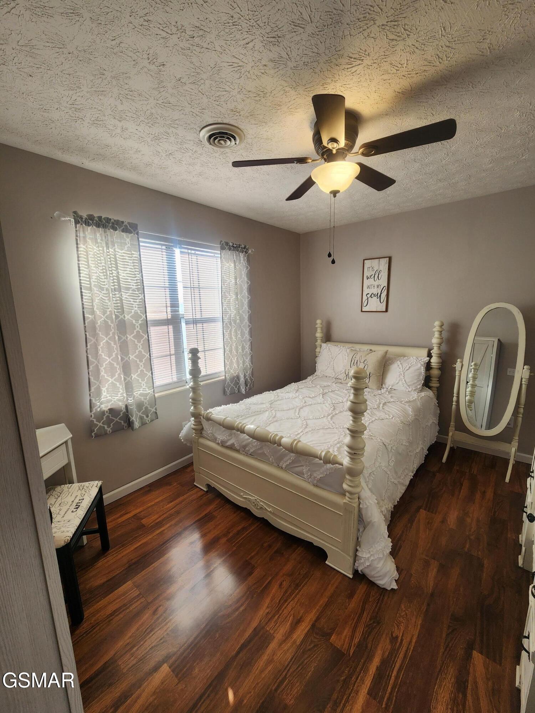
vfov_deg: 106.2
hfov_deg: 89.9
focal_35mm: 13
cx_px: 268
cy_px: 356
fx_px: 268
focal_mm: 2.2
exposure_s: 1/120
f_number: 2.2
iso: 80
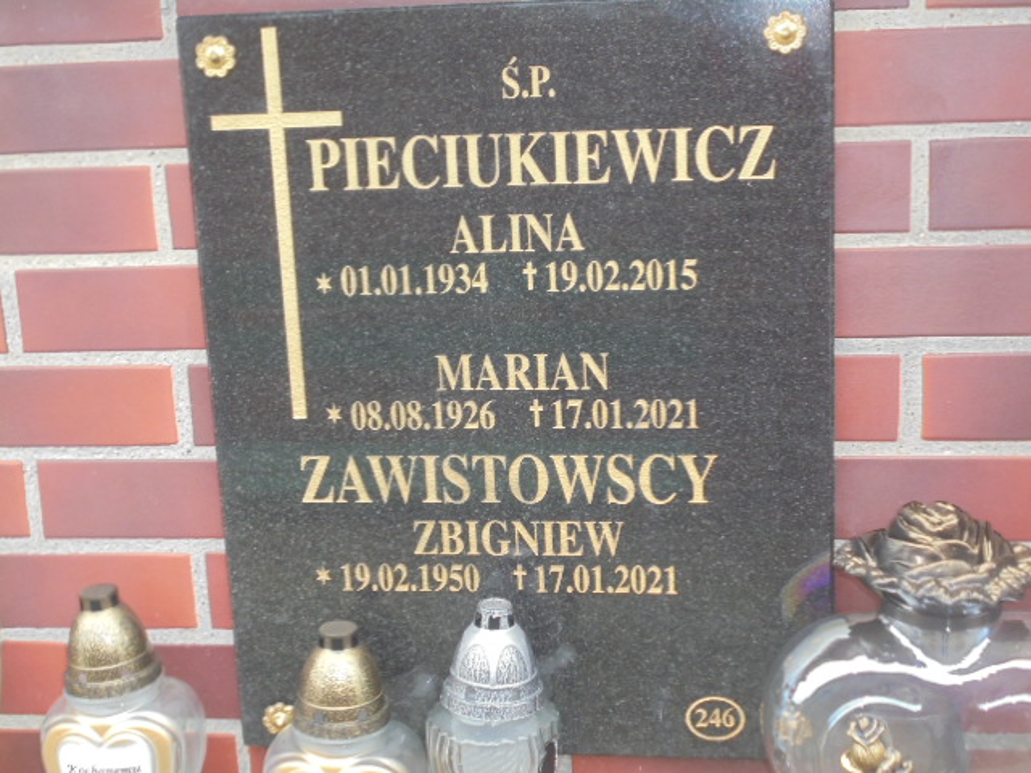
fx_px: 1668
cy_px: 386
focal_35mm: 56
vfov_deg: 26.1
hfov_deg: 34.3
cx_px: 516
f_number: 5.2
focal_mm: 10.1
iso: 200
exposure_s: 1/30
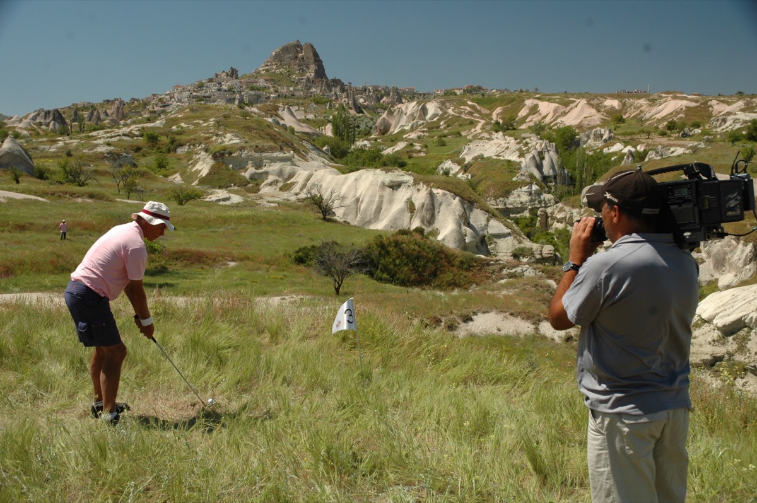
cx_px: 378
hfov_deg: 48.0
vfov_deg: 33.0
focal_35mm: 40
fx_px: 851
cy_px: 252
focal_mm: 27
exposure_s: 1/250
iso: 200
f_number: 8
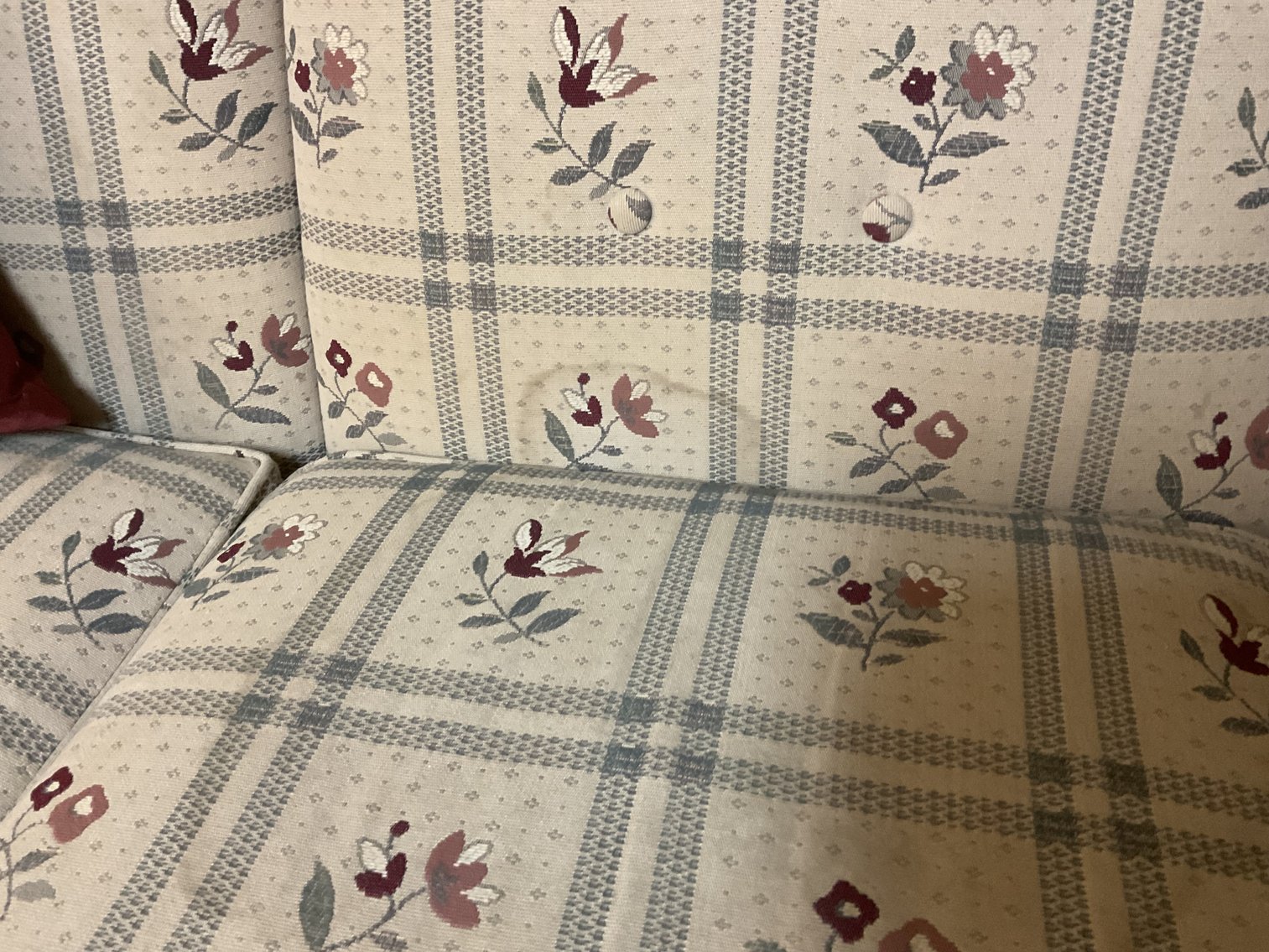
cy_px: 476
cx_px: 634
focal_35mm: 29
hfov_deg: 61.7
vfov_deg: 48.2
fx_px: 1063
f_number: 1.8
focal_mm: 3
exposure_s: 1/40
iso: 250
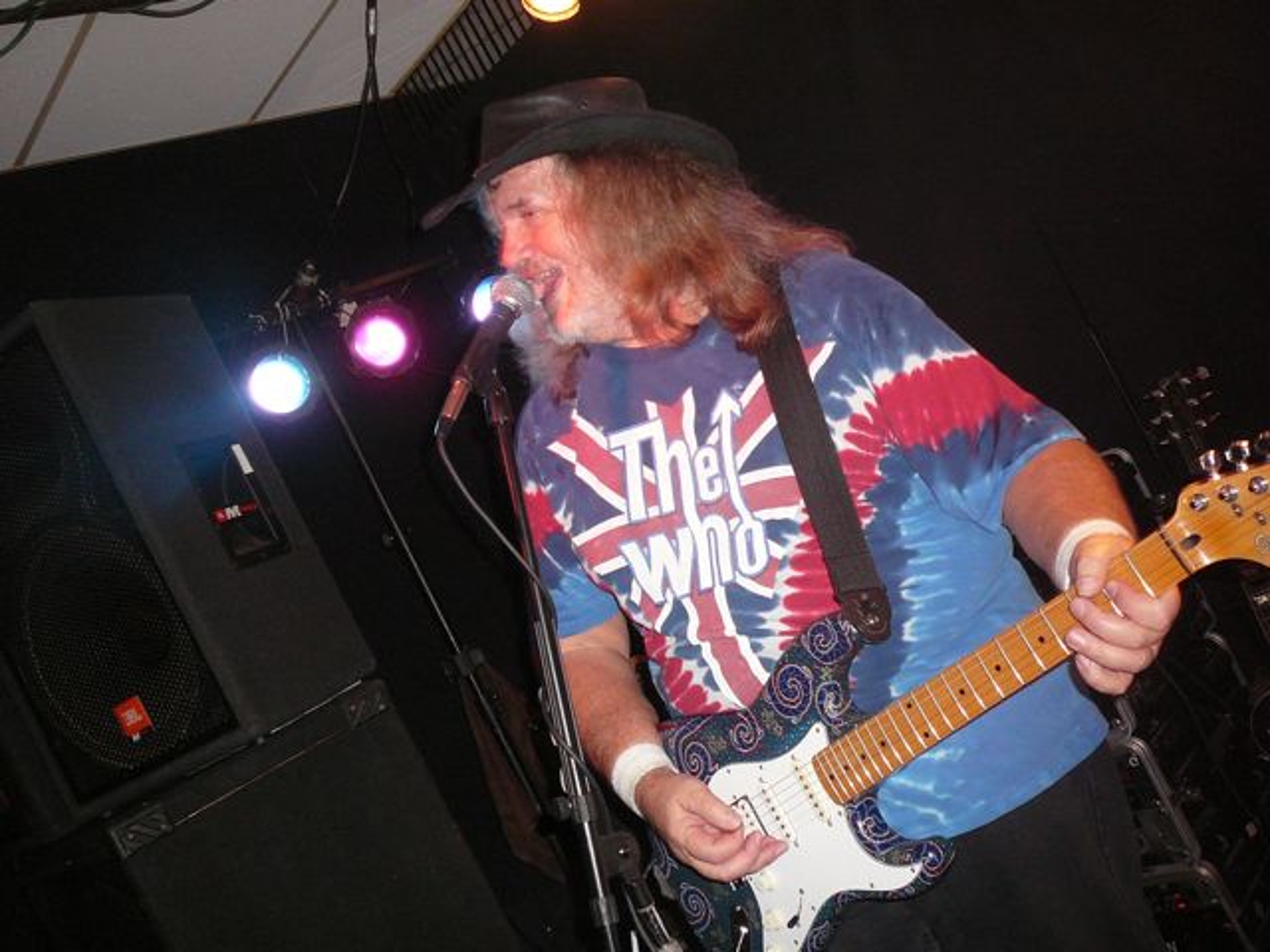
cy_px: 476
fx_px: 1284
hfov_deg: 52.6
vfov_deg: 40.7
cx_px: 635
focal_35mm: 35
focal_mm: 5.2
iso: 200
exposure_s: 1/30
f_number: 2.8
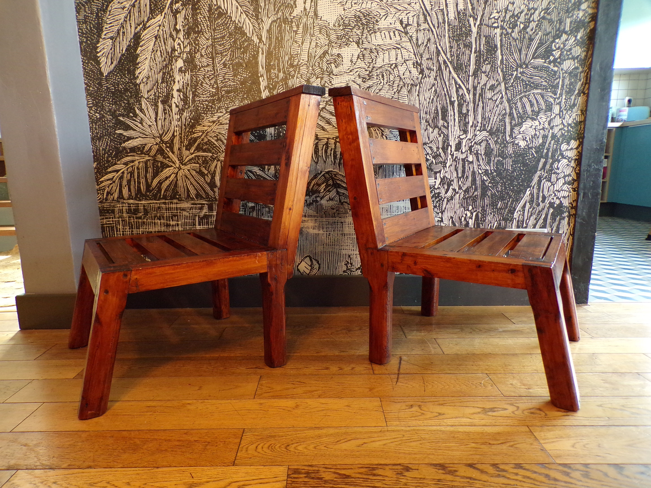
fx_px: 451
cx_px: 326
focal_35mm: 24
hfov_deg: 71.6
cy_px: 244
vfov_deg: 56.8
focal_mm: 4.3
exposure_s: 1/17
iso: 270
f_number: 3
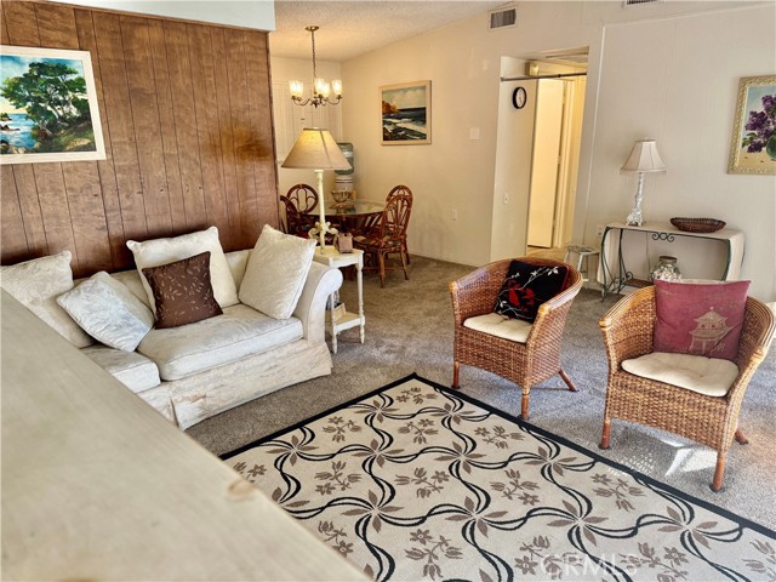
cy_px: 291
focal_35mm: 24
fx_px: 538
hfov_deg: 71.6
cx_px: 388
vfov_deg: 56.8
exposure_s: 1/120
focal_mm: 6.76
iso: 200
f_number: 1.78
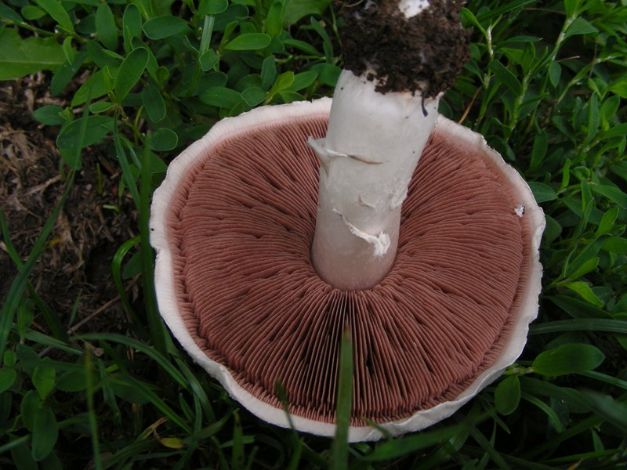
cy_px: 235
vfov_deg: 37.7
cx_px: 314
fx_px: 688
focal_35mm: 38
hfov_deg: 49.0
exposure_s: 1/160
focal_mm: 6.3
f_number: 4
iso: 50
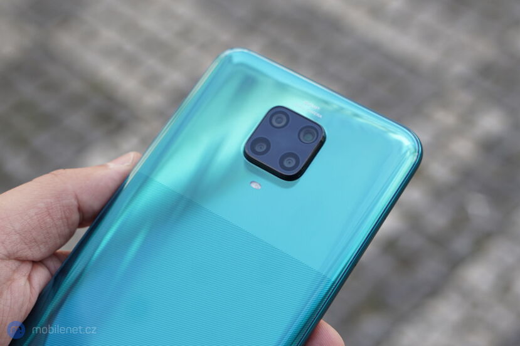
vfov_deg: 32.6
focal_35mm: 41
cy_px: 173
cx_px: 260
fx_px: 592
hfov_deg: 47.4
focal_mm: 41
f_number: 5
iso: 160
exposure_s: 1/160
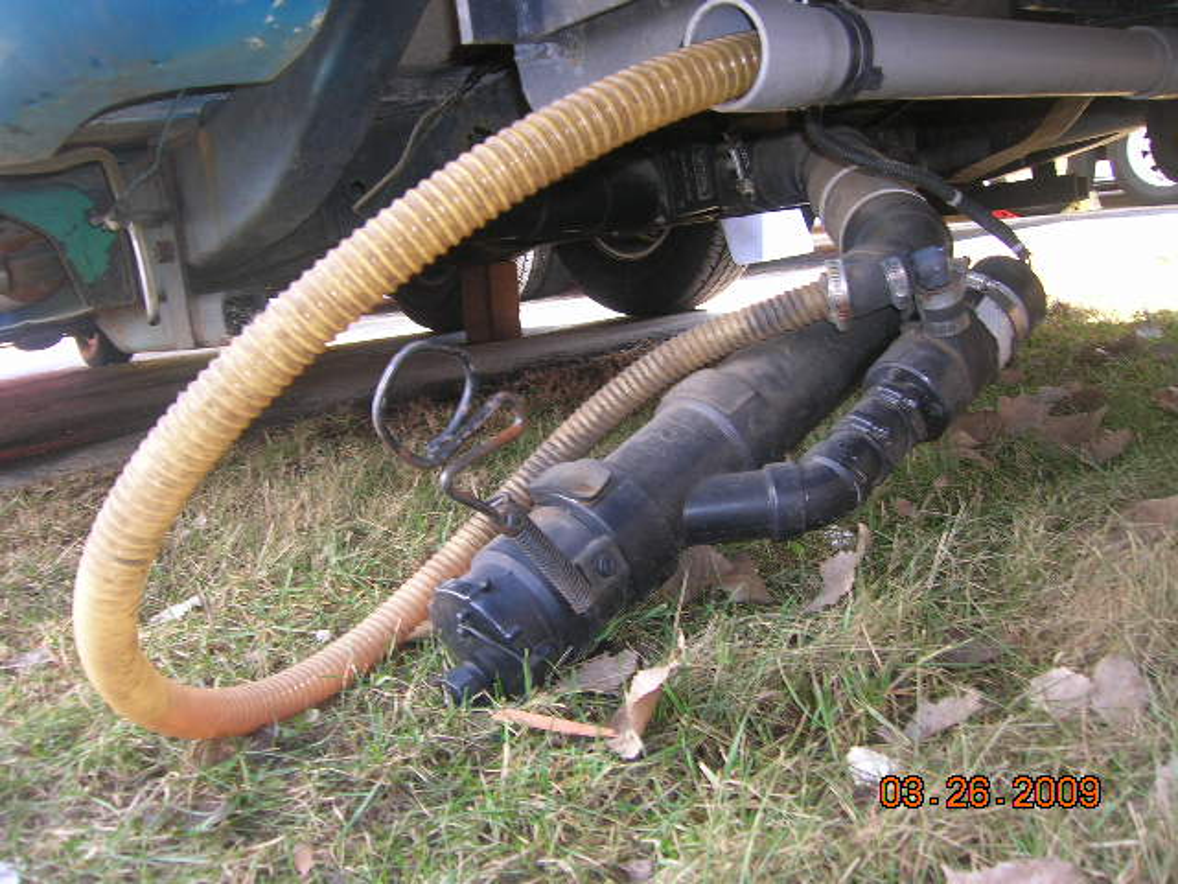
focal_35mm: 34
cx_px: 589
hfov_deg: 54.0
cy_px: 442
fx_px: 1157
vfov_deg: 41.8
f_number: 2.9
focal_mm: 5.7
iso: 50
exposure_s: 1/30
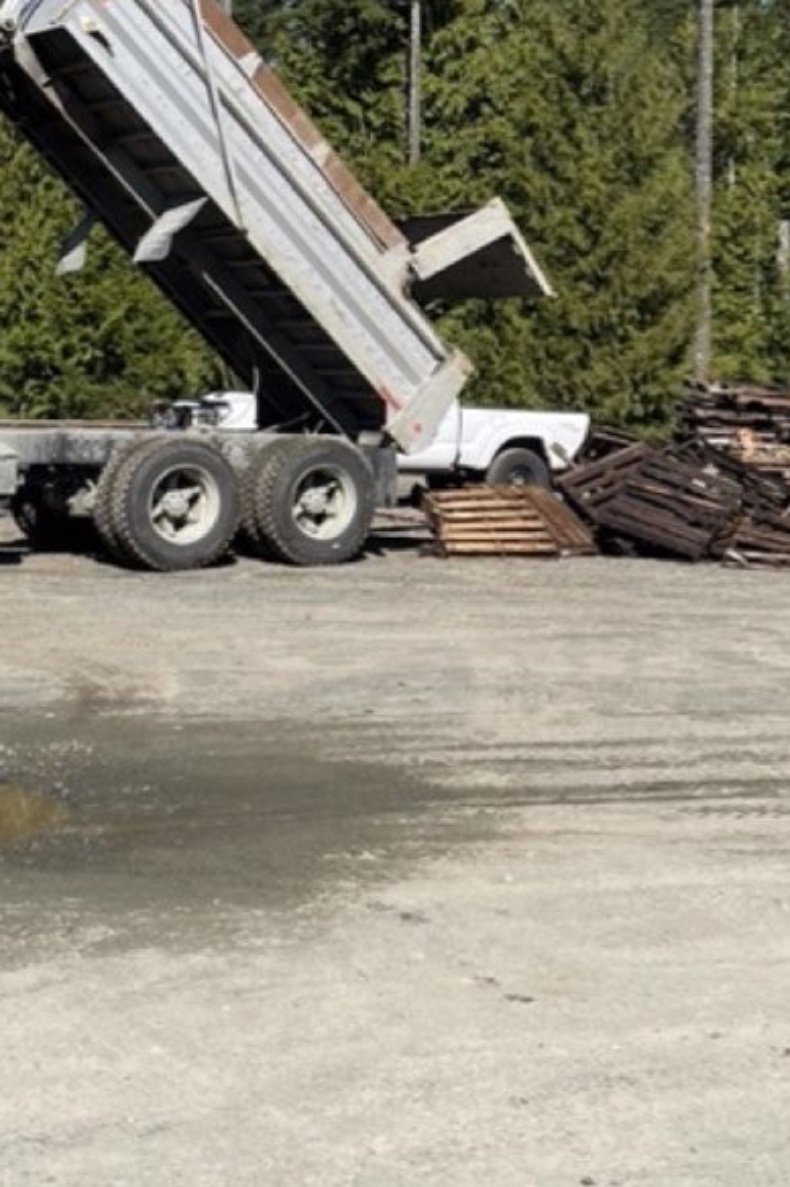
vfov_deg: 29.7
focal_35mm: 65
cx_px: 455
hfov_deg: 20.9
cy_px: 122
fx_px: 2142
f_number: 1.6
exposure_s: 1/3300
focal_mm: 4.2
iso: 32
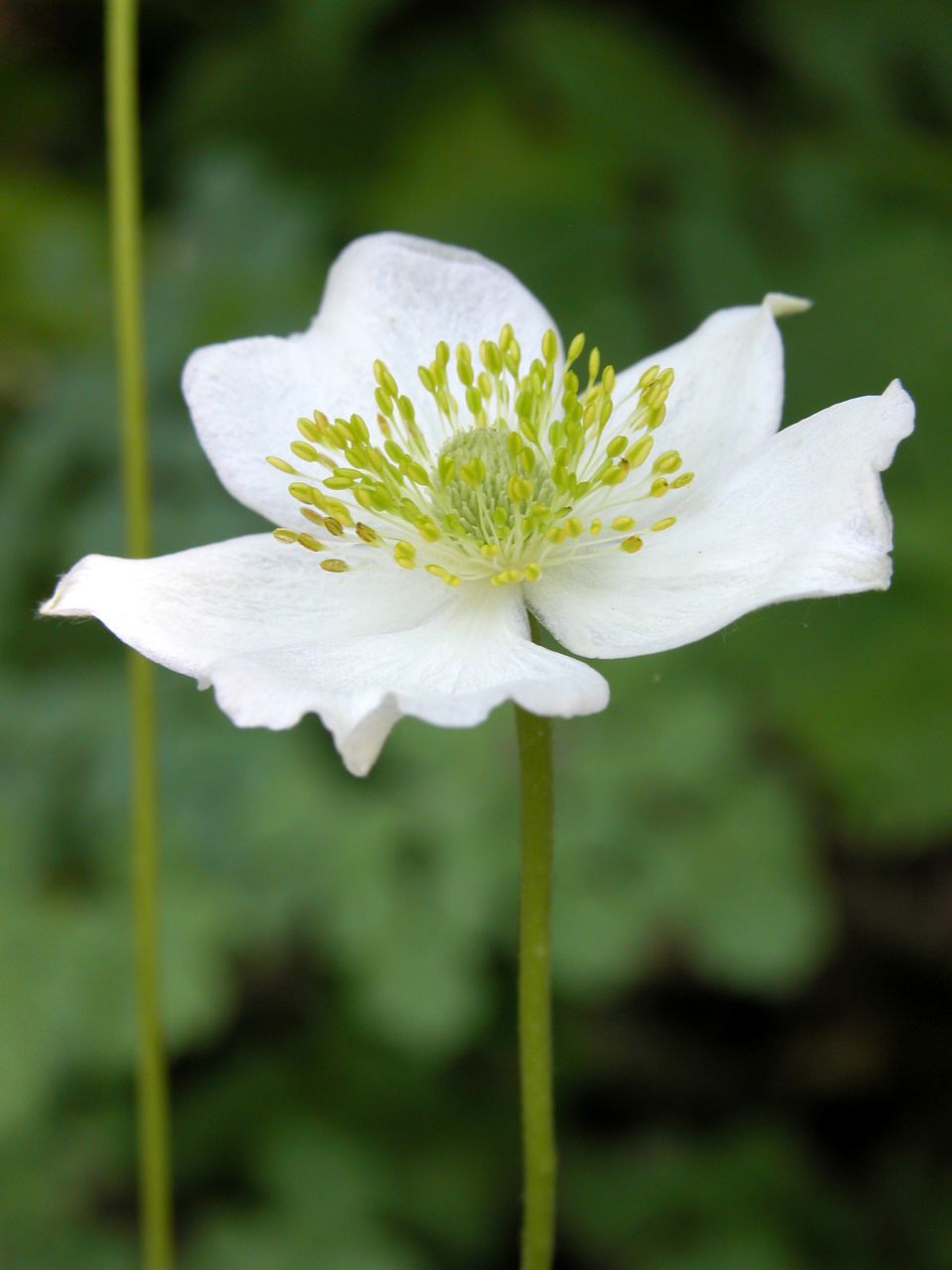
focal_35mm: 116
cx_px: 476
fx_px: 4254
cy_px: 635
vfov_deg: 17.0
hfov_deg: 12.8
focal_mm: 29.5
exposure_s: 1/24.2
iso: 100
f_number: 7.5
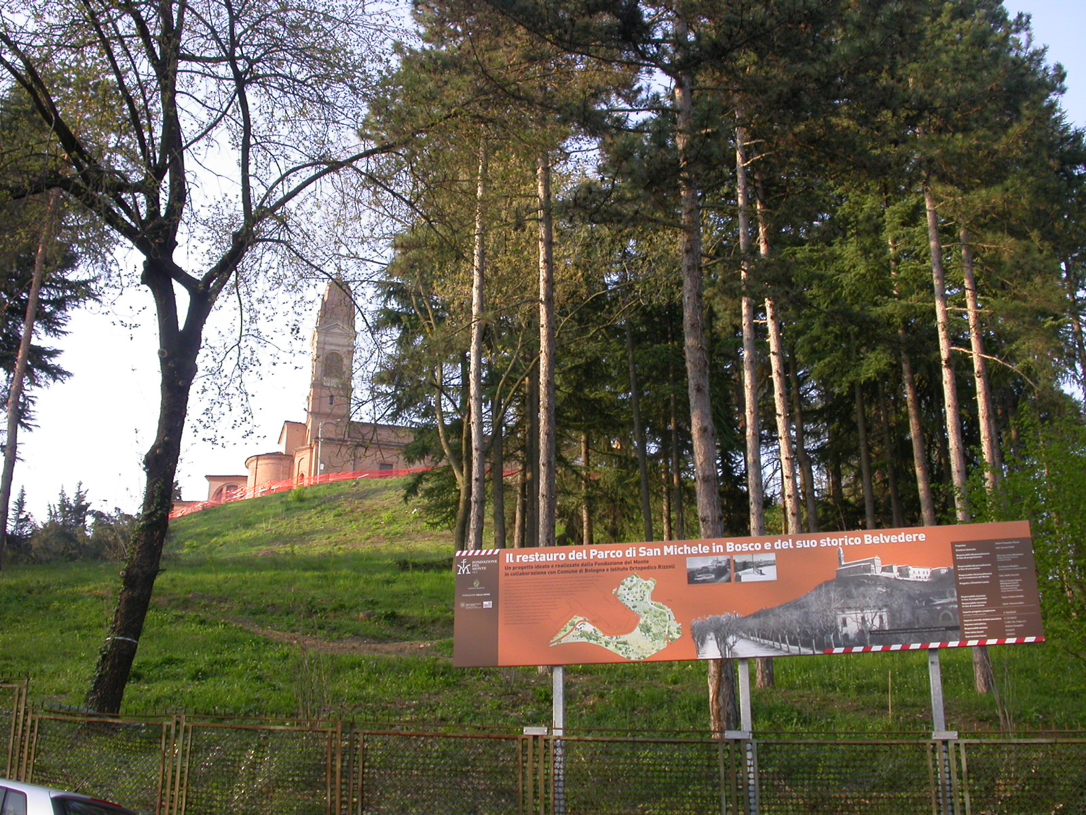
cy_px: 408
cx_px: 543
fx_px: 1192
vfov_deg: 37.7
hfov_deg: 49.0
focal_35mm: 38
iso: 100
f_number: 5.3
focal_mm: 7.85
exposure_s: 1/139
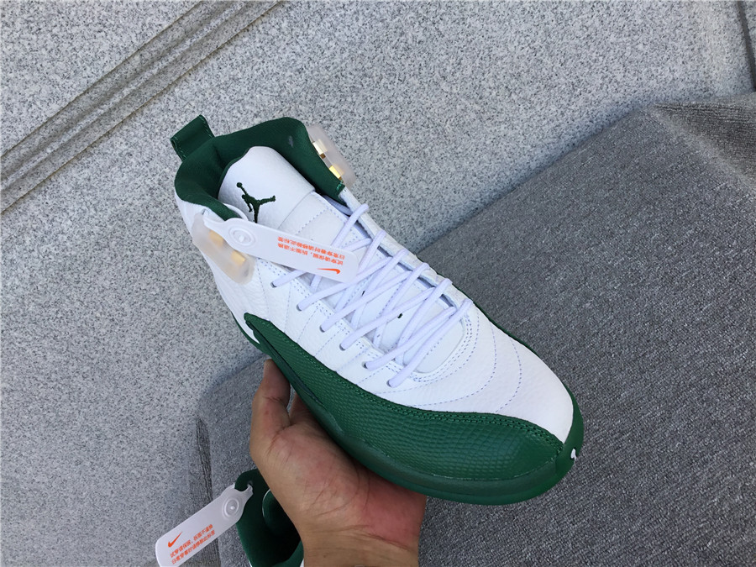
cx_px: 378
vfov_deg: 45.4
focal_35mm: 31
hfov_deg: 58.4
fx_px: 677
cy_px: 284
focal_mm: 3.3
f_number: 2.4
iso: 25
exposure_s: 1/365
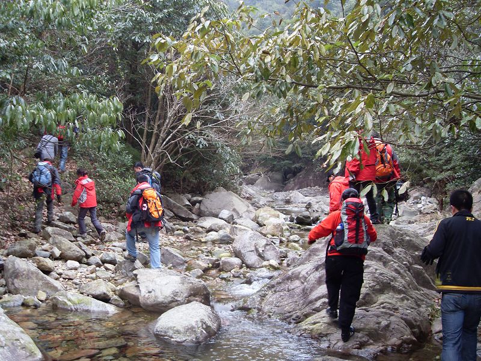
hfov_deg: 50.1
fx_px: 514
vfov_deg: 38.7
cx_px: 240
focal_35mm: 37
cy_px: 180
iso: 100
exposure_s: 1/45
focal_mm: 6.3
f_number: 2.8
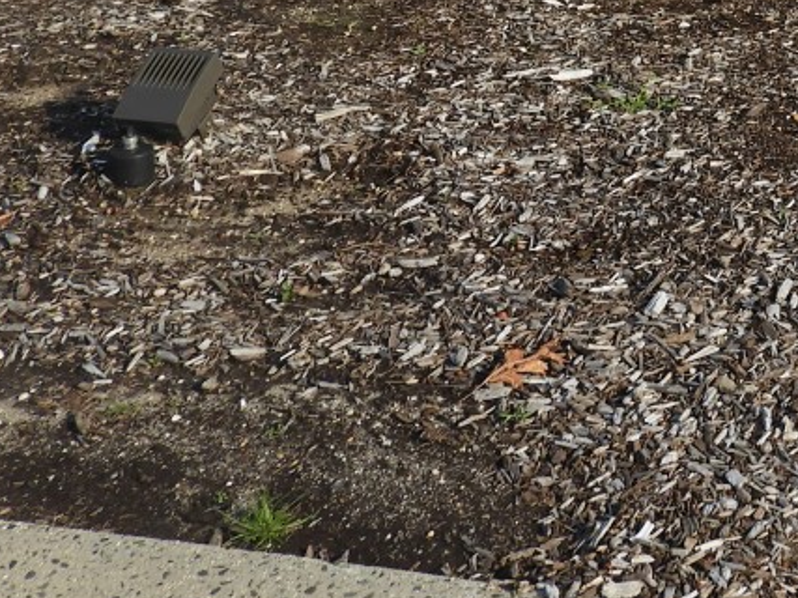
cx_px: 845
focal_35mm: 81
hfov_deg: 22.9
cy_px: -103
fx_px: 1867
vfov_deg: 17.4
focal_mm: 4.3
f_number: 3.3
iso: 100
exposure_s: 1/1250
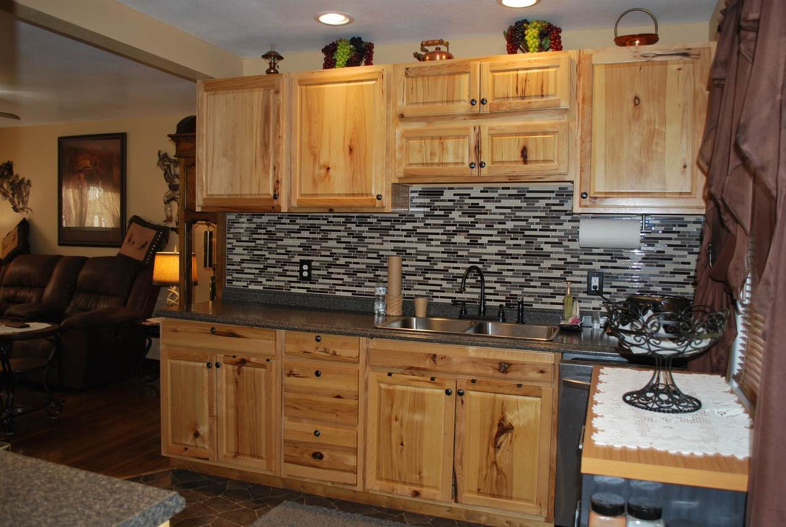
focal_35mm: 27
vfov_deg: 48.1
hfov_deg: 67.3
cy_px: 264
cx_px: 393
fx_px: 590
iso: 200
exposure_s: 1/60
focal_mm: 18
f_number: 3.5
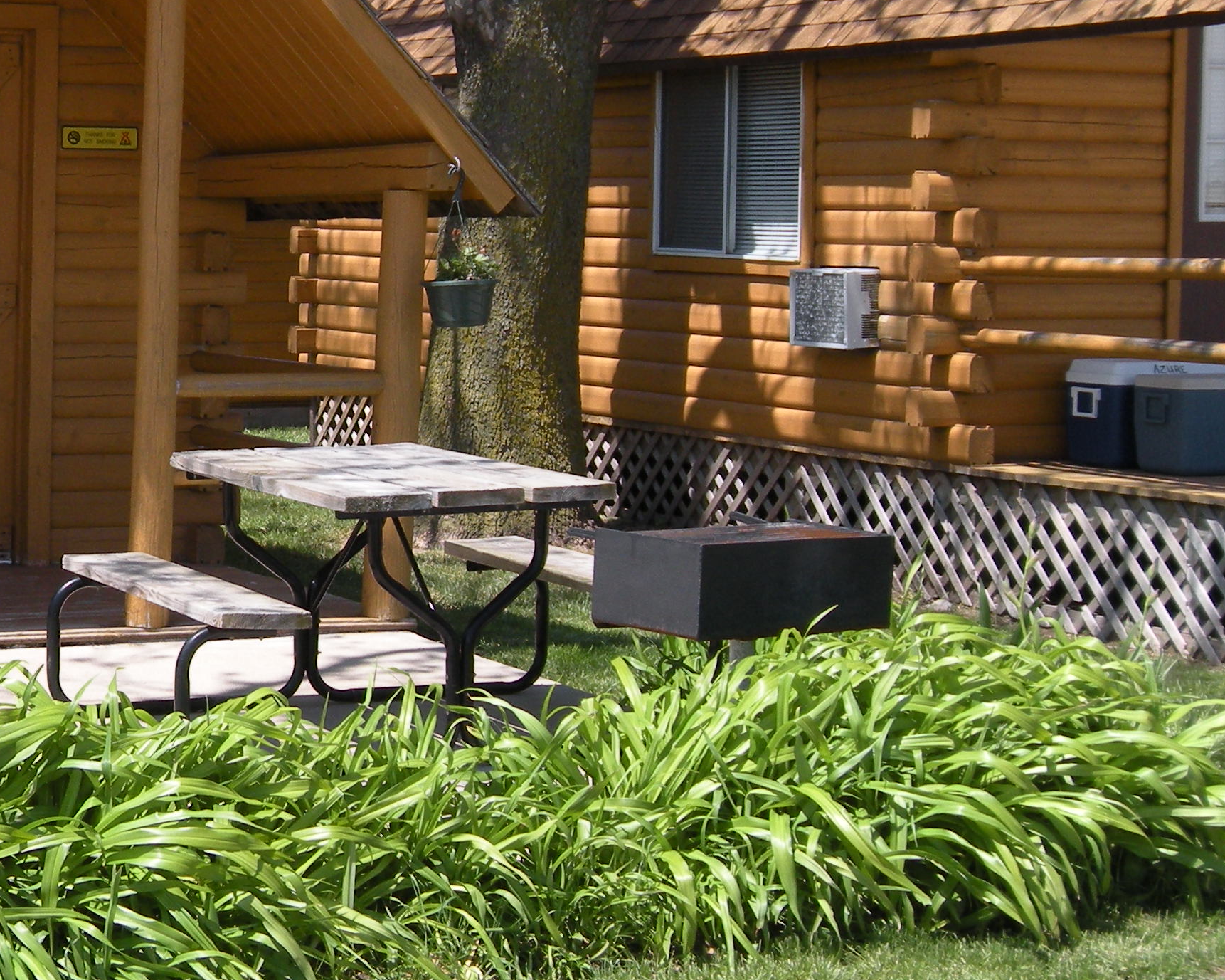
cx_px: 153
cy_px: 418
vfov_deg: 16.9
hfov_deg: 20.7
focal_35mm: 91
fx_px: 3299
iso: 64
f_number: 4
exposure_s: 1/383
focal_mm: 7.4
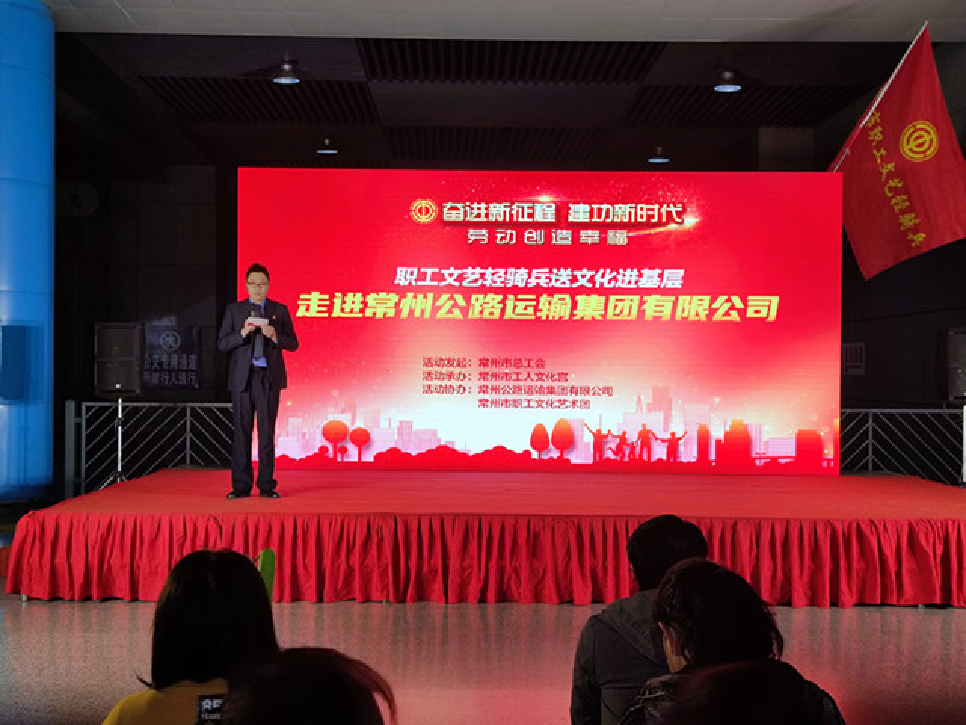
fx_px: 1312
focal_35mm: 47
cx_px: 483
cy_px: 362
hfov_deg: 40.4
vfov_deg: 30.9
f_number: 1.69
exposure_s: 1/103
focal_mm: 6.72
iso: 50
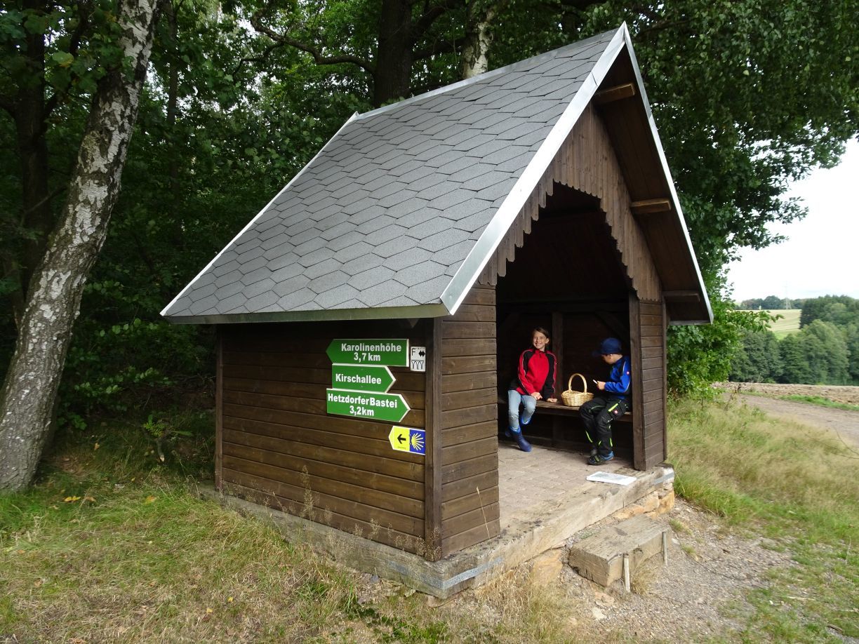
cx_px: 430
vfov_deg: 56.8
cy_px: 322
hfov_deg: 71.6
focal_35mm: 24
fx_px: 596
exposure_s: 1/200
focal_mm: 4.1
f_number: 3.5
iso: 80
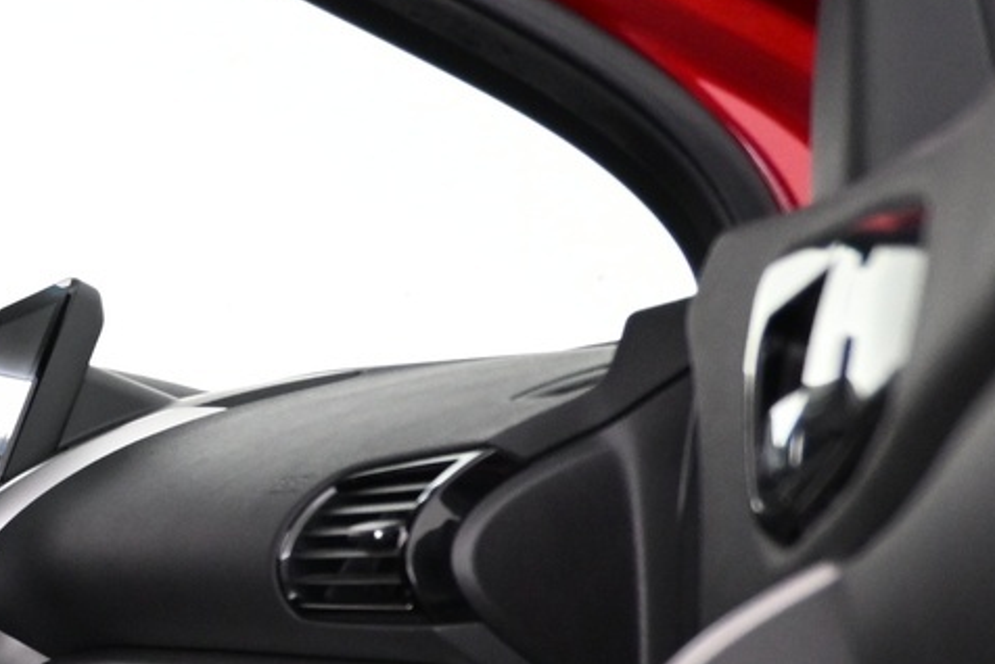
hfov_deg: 19.3
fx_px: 2398
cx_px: -642
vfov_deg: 15.6
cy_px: 629
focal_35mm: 87
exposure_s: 1/25
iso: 1400
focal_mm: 17
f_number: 3.5
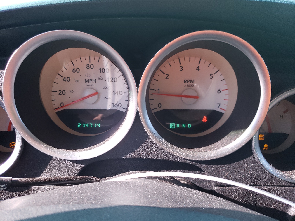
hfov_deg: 67.3
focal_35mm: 26
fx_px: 222
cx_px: 148
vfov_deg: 53.1
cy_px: 110
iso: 97
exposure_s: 1/60.2
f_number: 1.5
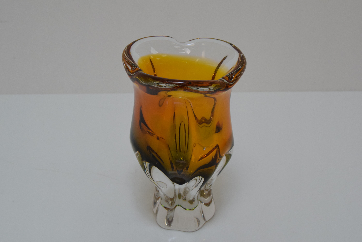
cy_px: 121
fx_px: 453
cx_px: 181
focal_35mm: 45
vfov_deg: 29.9
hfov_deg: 43.6
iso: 1600
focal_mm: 30
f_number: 8
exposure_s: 1/250
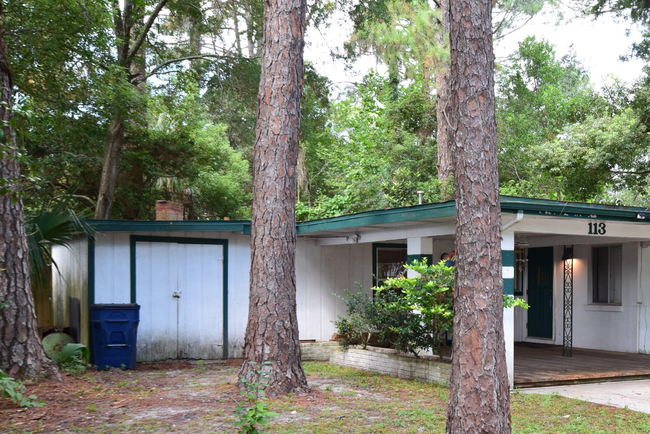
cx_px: 458
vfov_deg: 27.9
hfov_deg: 40.3
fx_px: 867
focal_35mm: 48
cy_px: 300
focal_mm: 20
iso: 560
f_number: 8
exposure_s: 1/60
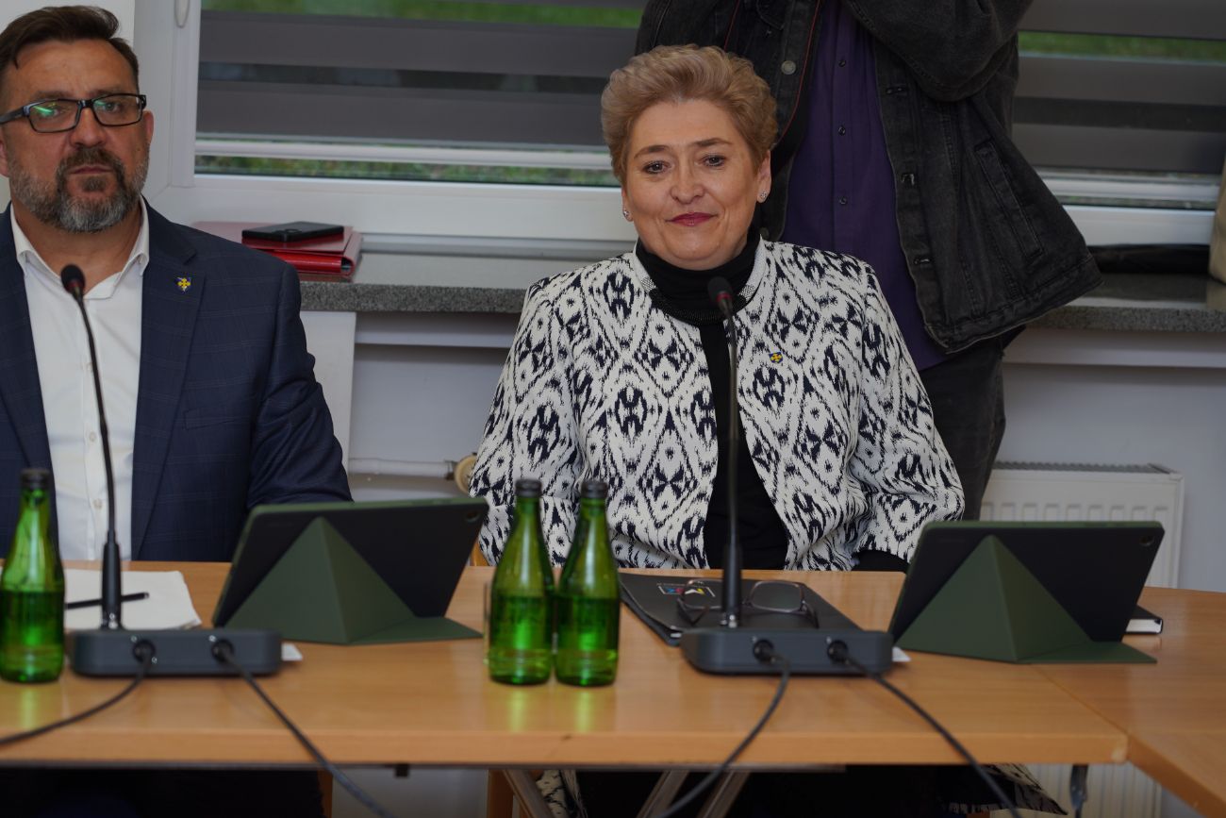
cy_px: 409
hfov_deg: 19.5
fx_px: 3576
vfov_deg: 13.0
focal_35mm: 105
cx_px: 613
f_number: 4
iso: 200
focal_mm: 105
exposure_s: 1/100
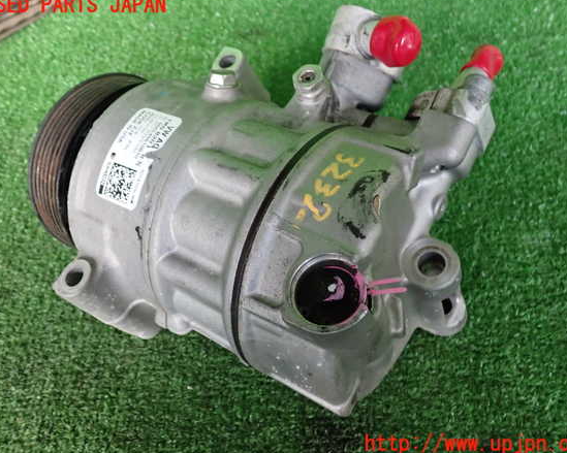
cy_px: 225
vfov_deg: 45.8
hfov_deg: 55.7
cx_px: 288
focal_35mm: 32
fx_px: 537
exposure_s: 1/30
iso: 640
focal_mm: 5.4
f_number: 2.3
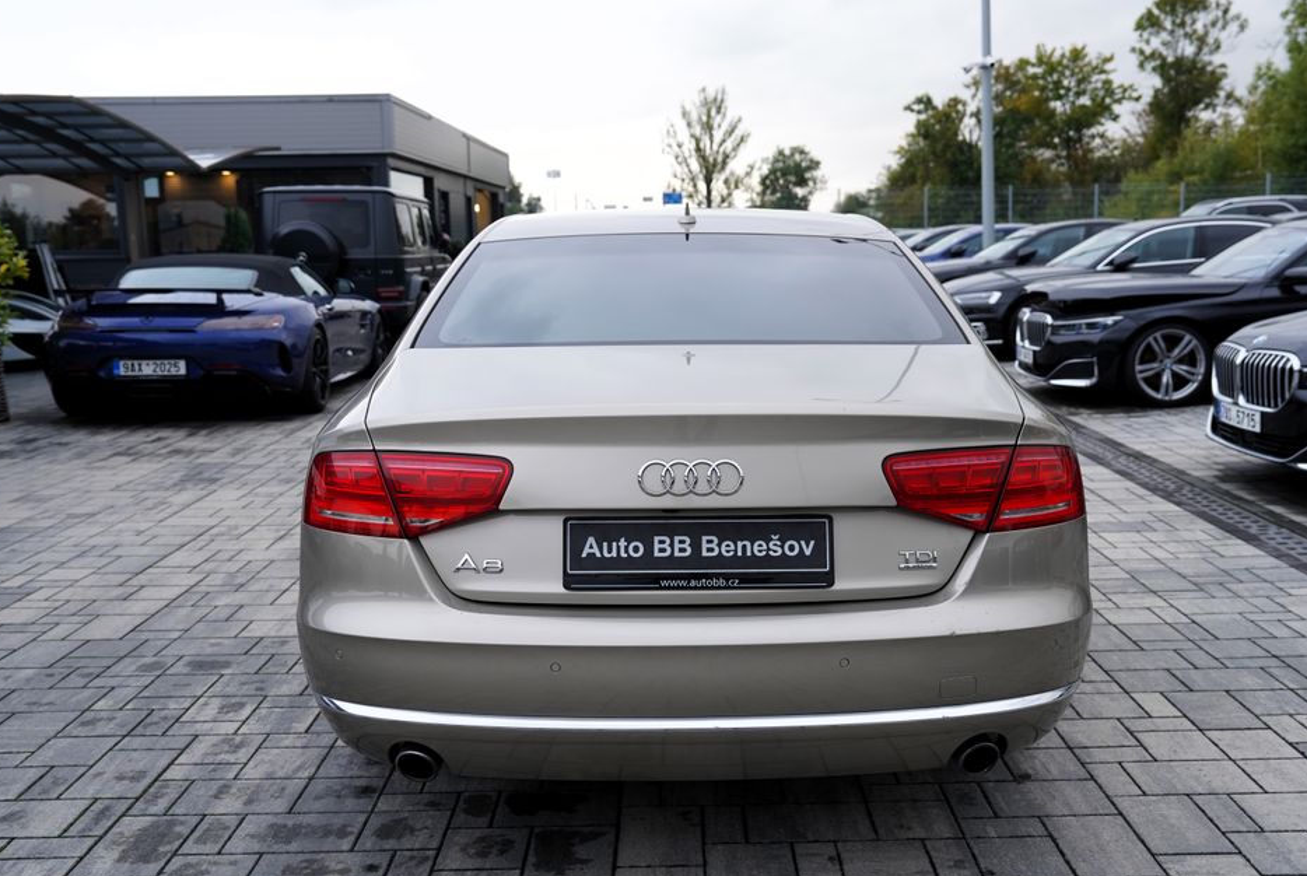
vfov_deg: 39.0
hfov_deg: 55.7
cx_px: 695
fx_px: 1236
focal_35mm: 34
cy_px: 446
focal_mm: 31
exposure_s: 1/160
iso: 250
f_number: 4
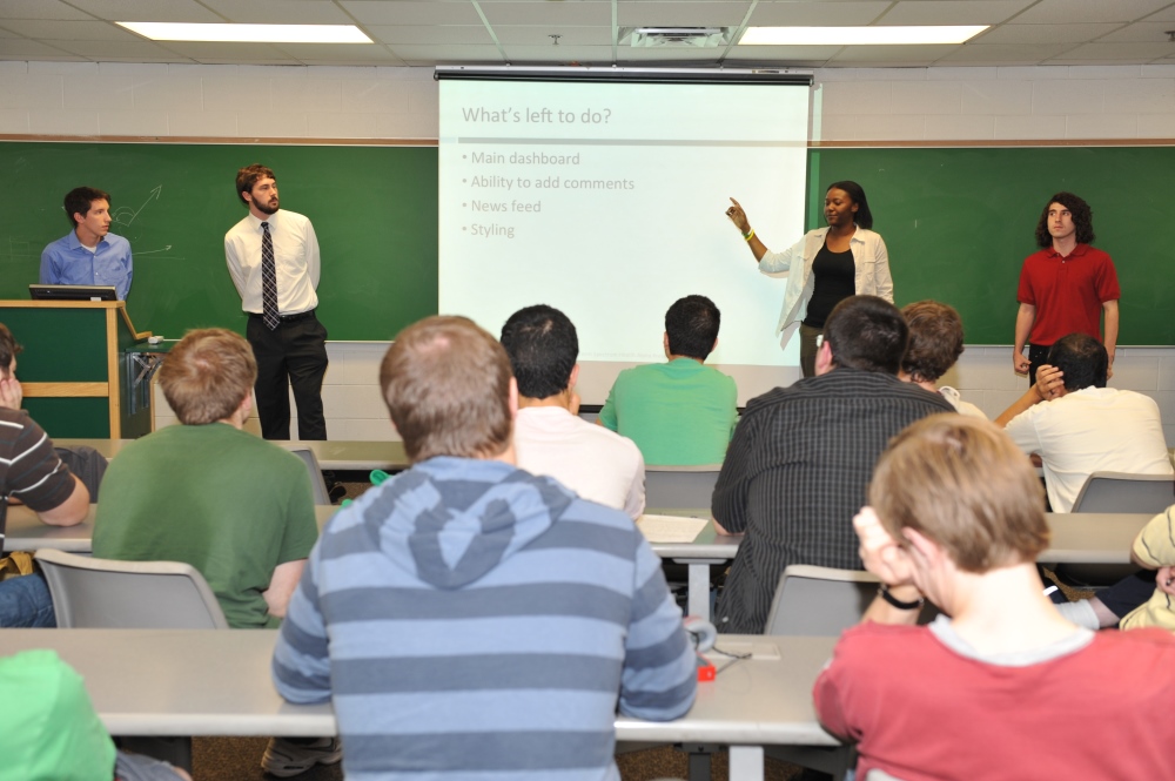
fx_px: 1304
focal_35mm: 40
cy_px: 390
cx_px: 588
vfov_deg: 33.3
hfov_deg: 48.5
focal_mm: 40
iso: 560
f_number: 5
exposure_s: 1/60
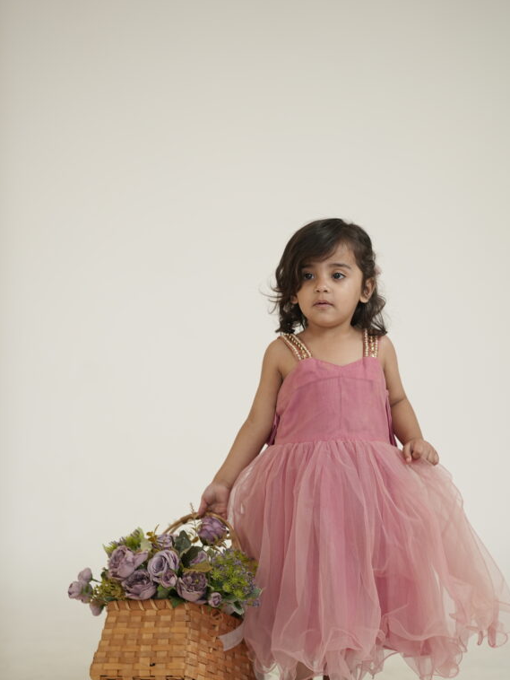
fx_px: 1904
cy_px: 388
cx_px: 266
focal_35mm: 97
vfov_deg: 20.2
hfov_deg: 15.3
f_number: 2
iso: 320
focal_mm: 85
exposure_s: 1/200
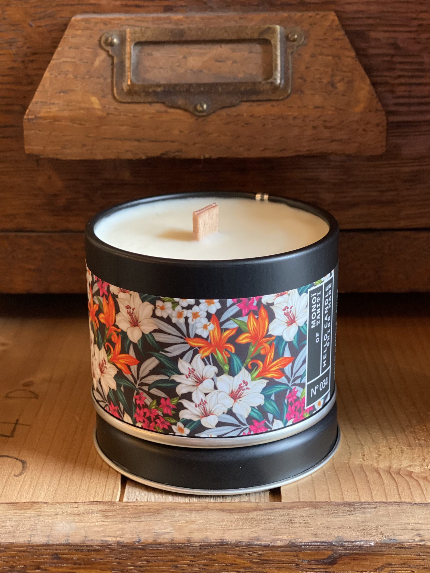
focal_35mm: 52
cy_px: 286
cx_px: 215
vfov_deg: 36.8
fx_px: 861
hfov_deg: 28.0
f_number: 2
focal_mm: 6
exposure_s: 1/50
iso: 125
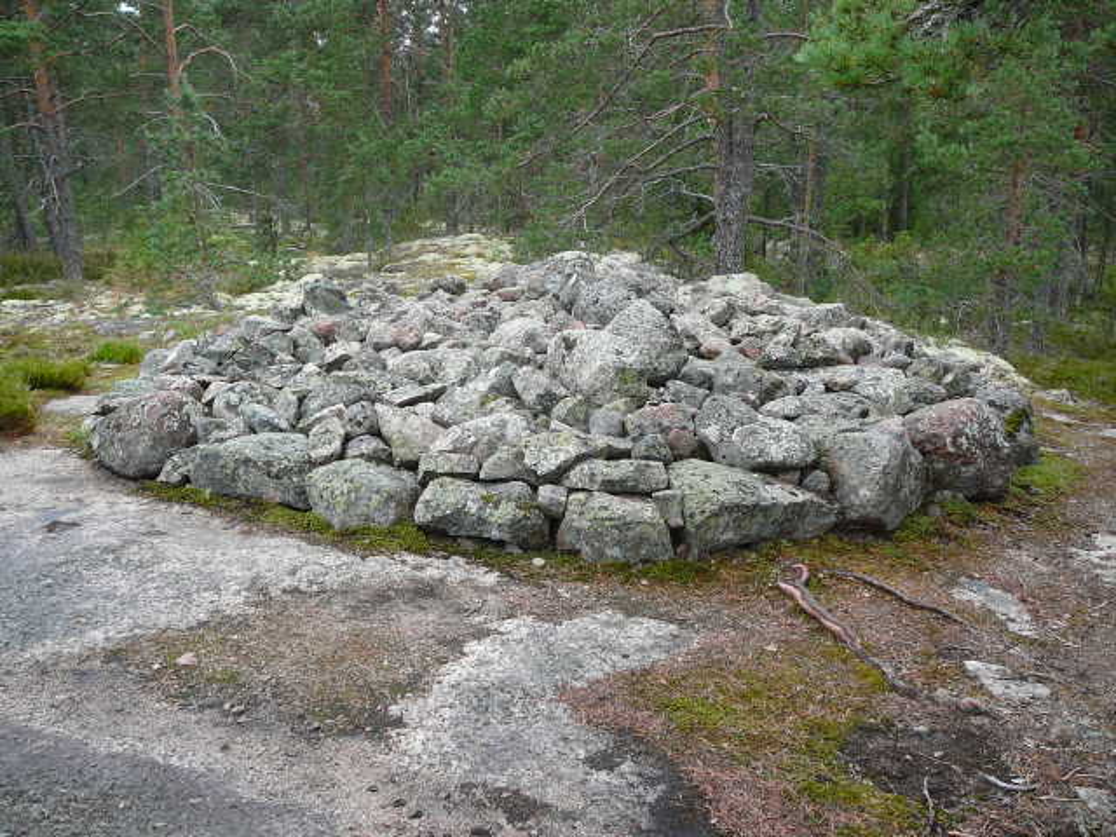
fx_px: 1128
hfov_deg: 52.6
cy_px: 418
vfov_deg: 40.7
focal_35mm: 35
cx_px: 558
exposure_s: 1/100
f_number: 2.8
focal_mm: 5.2
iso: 80
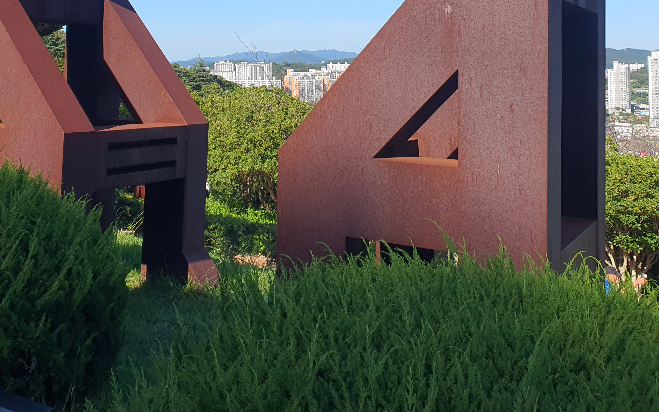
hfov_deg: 45.7
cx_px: 236
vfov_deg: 28.6
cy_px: 38
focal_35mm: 43
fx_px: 772
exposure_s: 1/1456
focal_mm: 4.3
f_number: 2.4
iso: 50
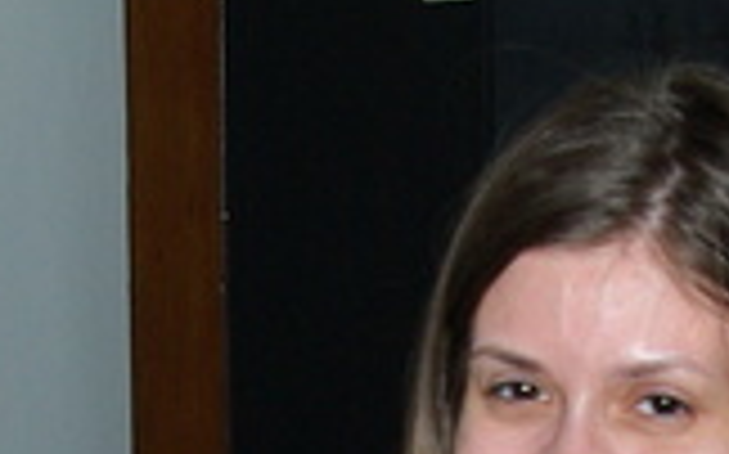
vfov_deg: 4.9
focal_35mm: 256
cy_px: 1218
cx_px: 500
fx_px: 5083
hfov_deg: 8.2
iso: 250
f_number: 5.6
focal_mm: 28
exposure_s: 1/125
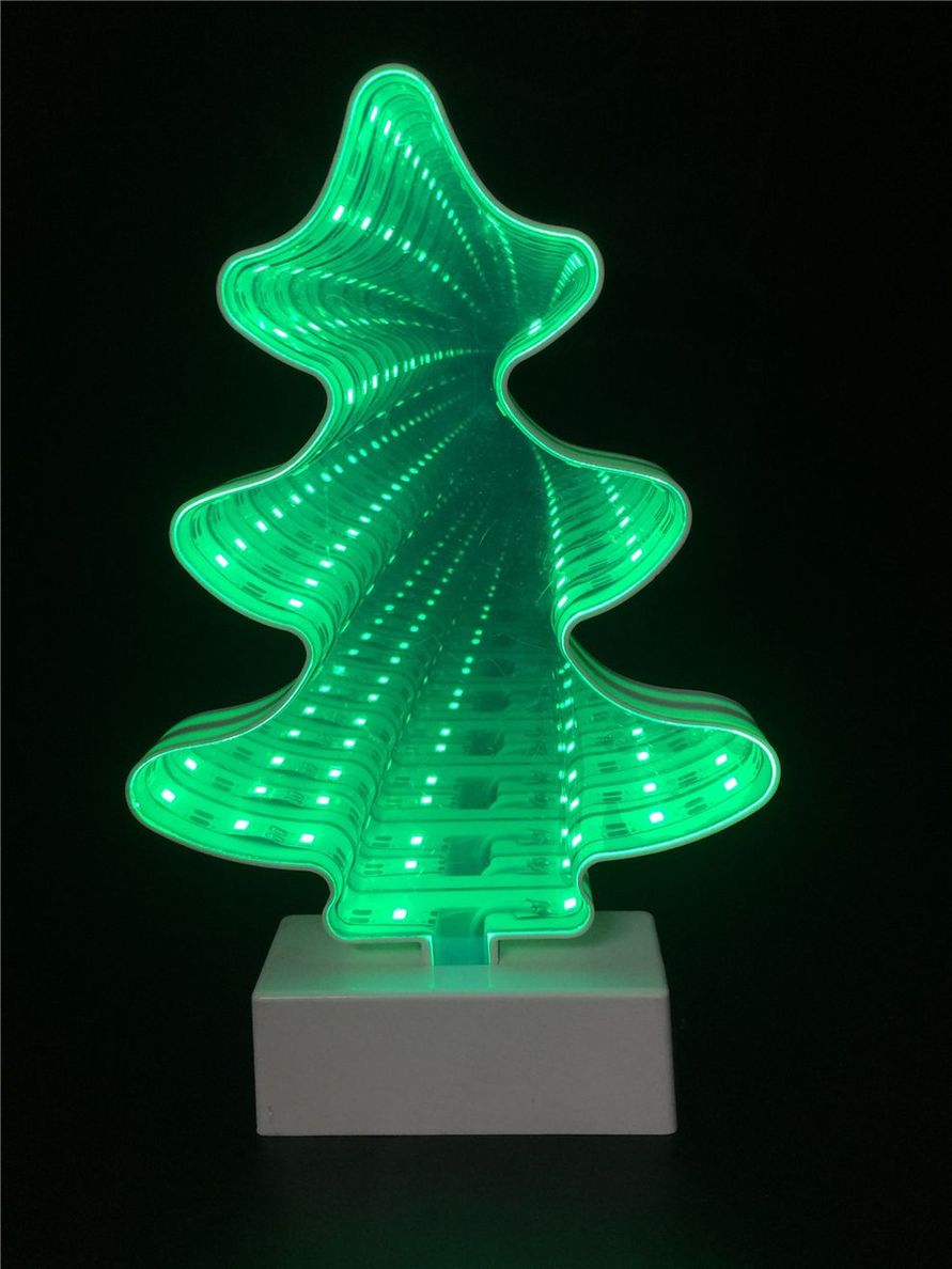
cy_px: 634
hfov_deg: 48.2
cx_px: 476
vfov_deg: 61.7
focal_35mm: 29
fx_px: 1063
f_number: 2.2
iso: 64
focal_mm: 4.15
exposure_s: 1/17
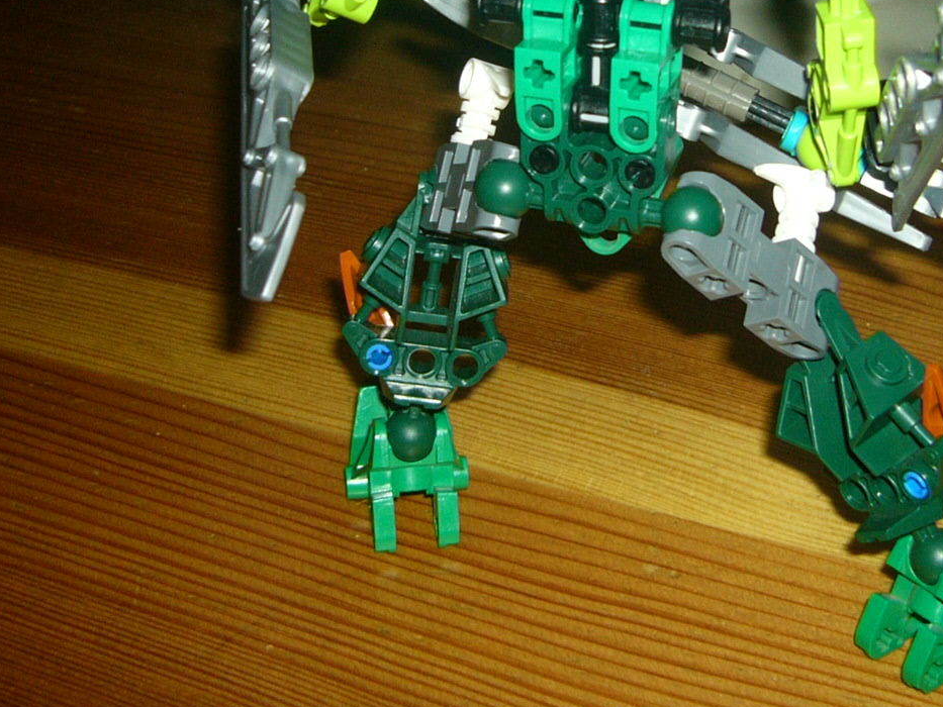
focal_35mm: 60
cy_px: 138
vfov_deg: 24.0
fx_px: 1635
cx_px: 657
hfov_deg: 31.8
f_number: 2.8
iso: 100
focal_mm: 5.8
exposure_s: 1/60
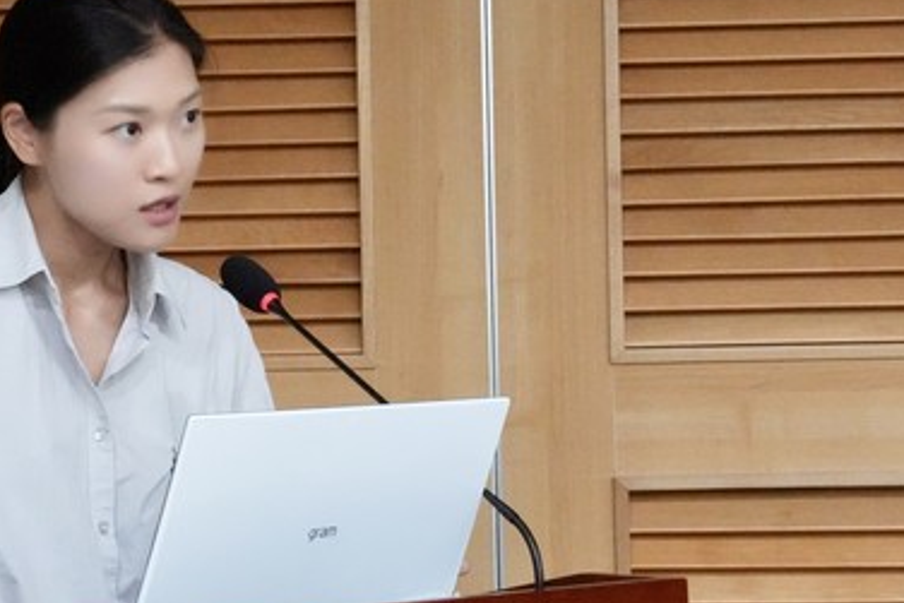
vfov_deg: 12.5
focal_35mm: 110
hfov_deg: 18.5
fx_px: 2763
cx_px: 332
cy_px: 372
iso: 12800
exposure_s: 1/80
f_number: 20
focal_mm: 69
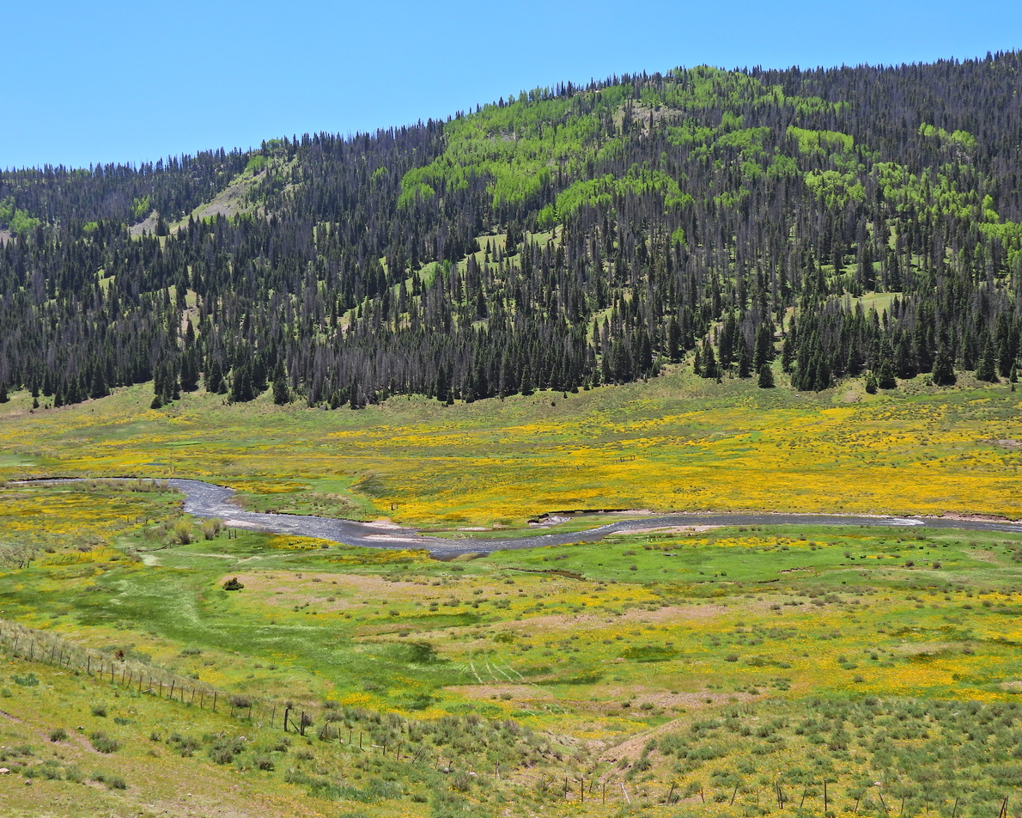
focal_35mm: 42
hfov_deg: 43.8
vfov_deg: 35.7
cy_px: 406
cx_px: 527
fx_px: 1270
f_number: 3.2
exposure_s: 1/1000
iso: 100
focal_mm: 7.1
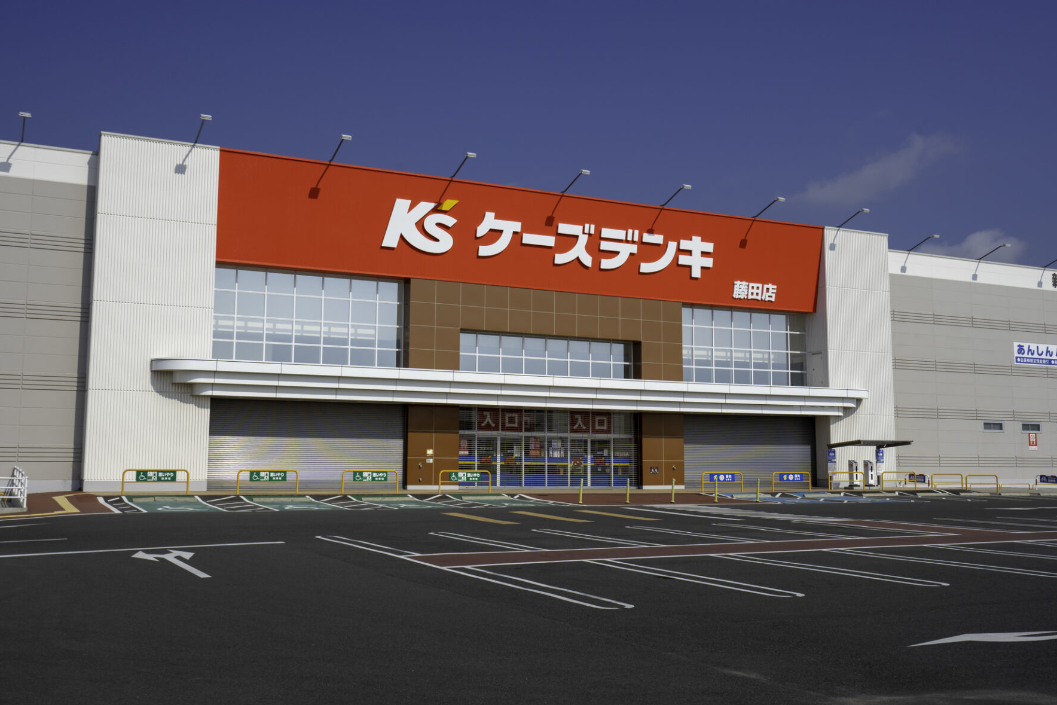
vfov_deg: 35.0
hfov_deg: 50.7
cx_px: 539
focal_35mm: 38
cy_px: 325
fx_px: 1116
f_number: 11
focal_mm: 35
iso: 100
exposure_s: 1/320
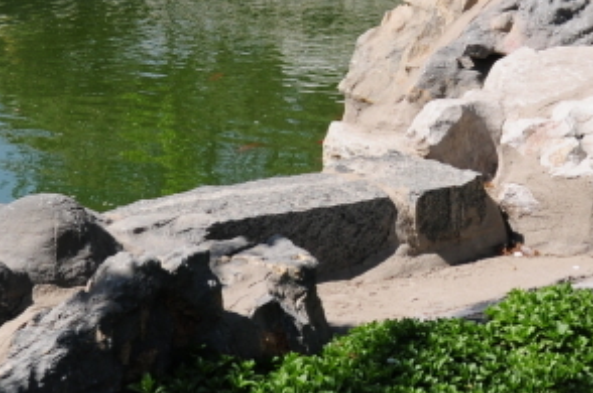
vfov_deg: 11.7
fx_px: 1805
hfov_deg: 18.5
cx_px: 460
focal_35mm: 110
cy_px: -266
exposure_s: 1/500
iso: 200
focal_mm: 21
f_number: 8
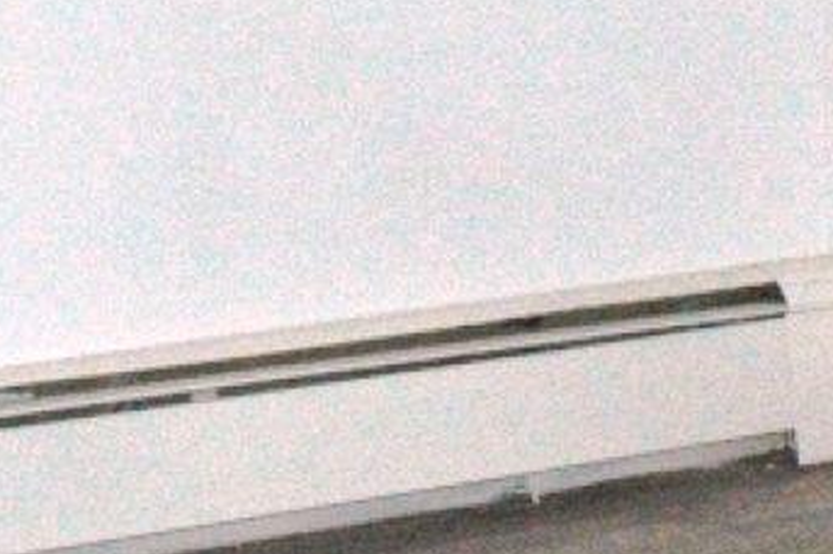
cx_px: 403
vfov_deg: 7.6
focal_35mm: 177
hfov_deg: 11.6
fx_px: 4096
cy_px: -318
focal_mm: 27
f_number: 22
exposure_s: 1/250
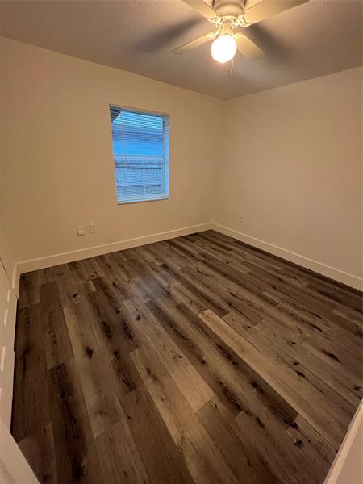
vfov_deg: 106.2
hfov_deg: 89.9
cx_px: 182
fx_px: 182
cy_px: 242
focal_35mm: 13
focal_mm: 1.57
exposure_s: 1/60
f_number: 1.8
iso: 400
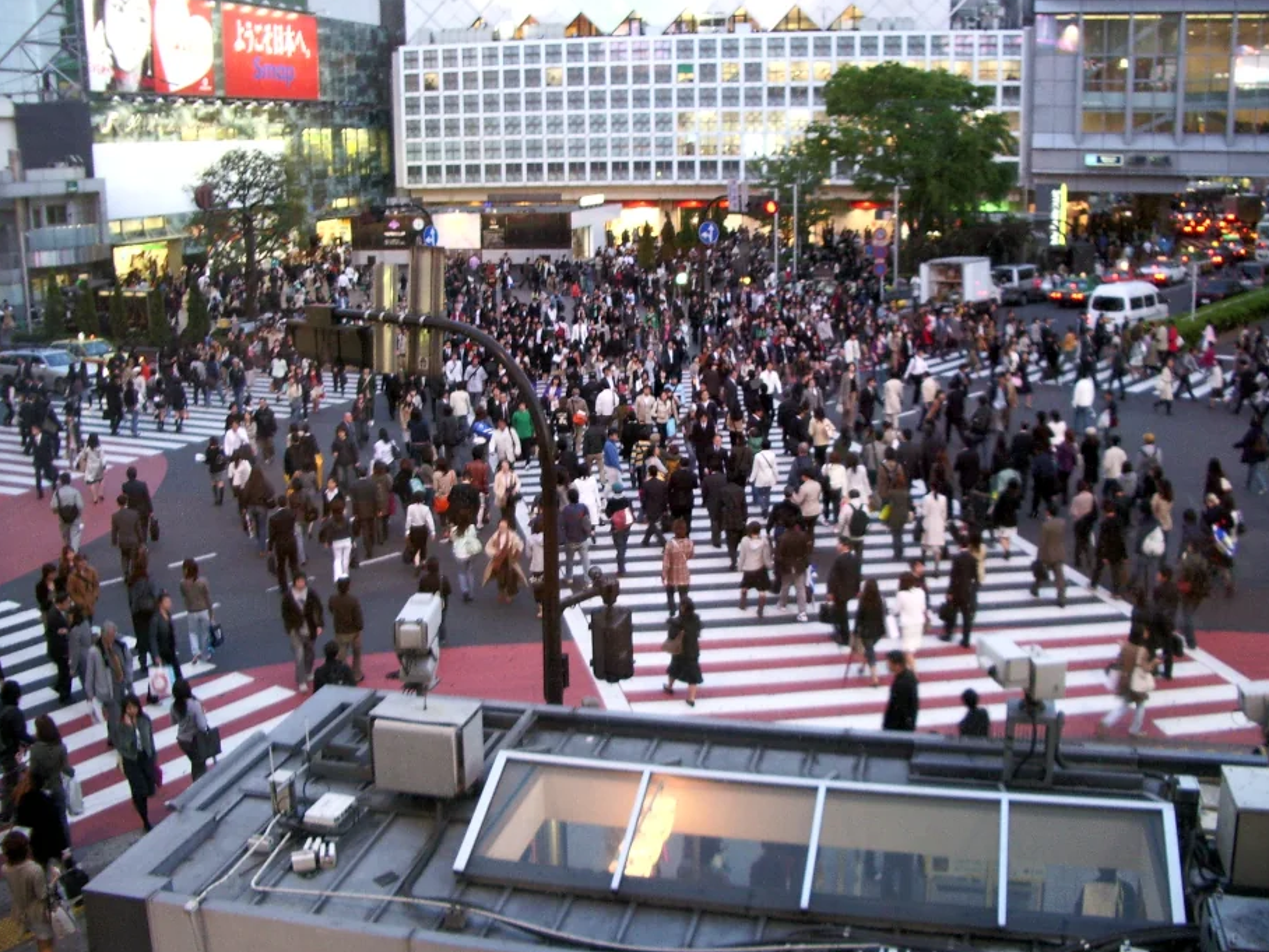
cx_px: 651
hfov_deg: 50.1
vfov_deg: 38.7
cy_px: 470
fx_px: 1356
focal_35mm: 37
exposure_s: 1/20
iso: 200
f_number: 2.6
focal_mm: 5.8
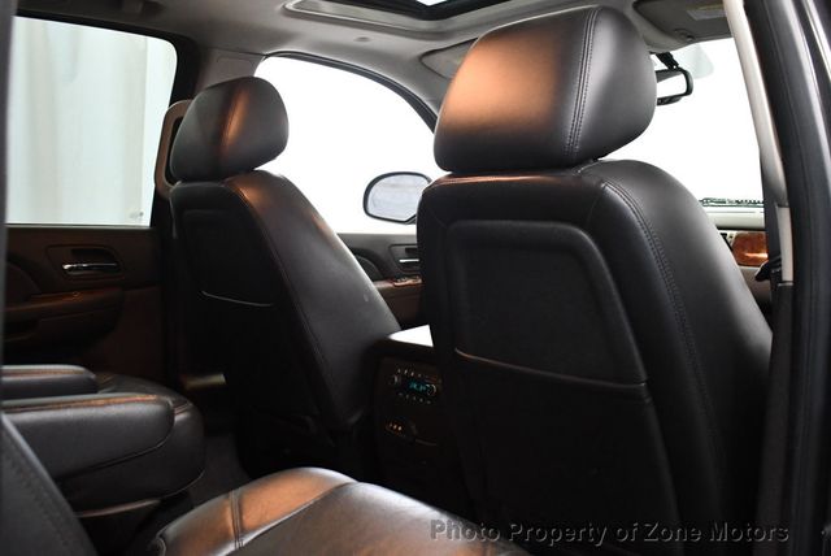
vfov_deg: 36.9
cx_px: 416
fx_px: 832
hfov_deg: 53.1
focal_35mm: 36
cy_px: 278
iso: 3200
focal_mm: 18
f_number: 3.5
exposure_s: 1/80
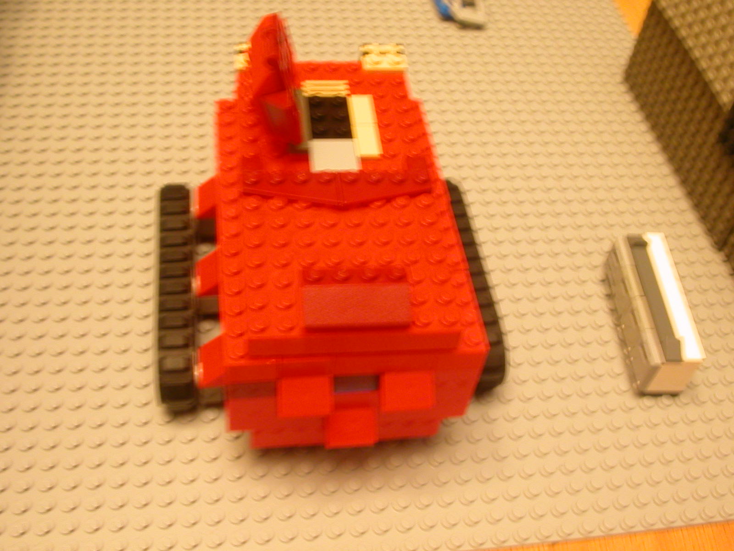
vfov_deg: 33.6
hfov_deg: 43.9
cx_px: 367
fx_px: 912
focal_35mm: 43
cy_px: 276
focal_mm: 6.6
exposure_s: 1/4.3
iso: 100
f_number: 2.9
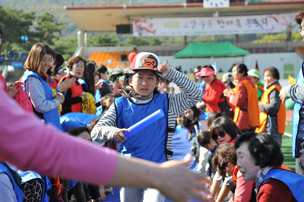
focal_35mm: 70
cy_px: 101
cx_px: 152
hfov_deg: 28.9
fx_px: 591
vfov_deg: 19.4
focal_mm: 70
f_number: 5
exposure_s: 1/400
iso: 200
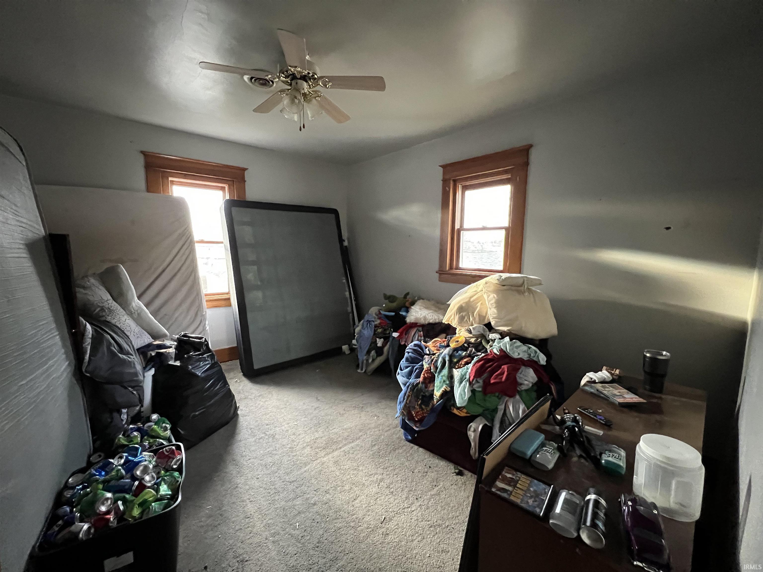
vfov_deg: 89.9
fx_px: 287
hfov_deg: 106.2
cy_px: 286
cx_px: 382
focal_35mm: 13
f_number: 1.8
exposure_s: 1/40
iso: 1000
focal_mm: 1.57
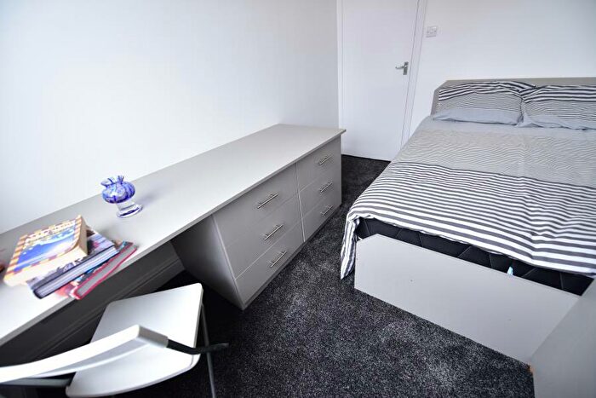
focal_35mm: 14
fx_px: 232
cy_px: 199
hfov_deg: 104.2
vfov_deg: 81.2
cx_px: 298
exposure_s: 1/15
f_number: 3.5
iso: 400
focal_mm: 14
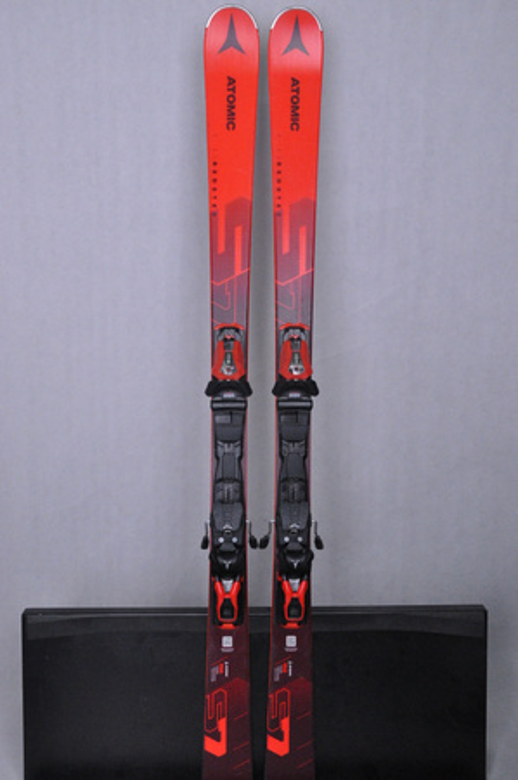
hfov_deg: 35.4
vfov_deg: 51.3
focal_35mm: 38
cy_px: 390
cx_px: 259
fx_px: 811
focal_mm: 25
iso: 3200
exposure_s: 1/125
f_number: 9.5
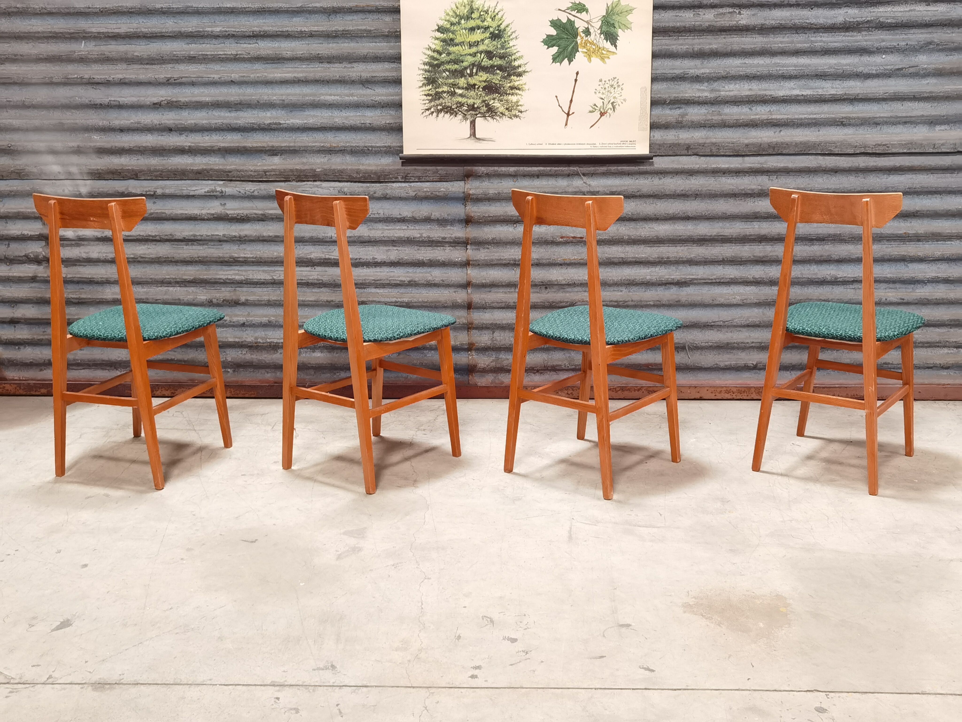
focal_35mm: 40
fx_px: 1112
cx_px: 481
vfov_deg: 36.0
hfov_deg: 46.8
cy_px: 361
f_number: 1.9
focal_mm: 6.71
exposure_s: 1/25
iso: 500
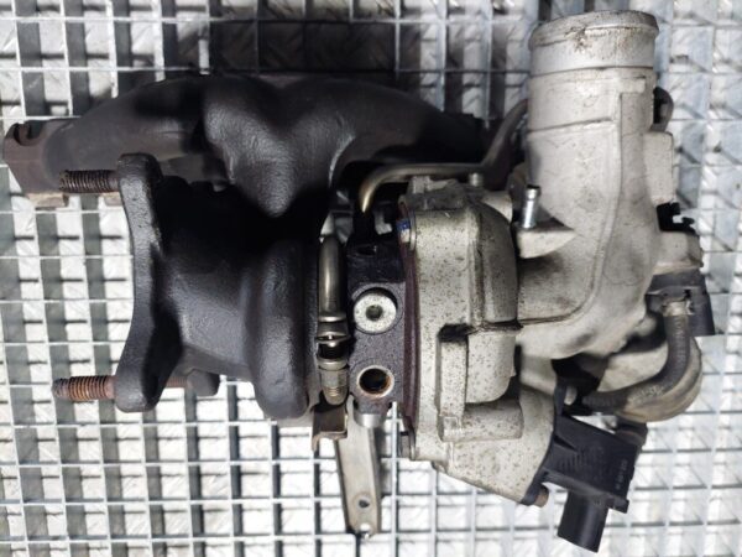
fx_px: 536
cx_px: 371
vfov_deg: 54.9
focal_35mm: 25
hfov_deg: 69.4
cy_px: 278
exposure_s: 1/50
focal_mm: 5.23
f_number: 1.8
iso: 250
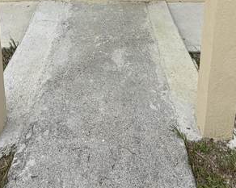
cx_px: 126
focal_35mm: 45
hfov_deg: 41.2
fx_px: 314
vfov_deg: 27.2
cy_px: -65
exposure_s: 1/770
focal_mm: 2.22
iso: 32
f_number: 2.2
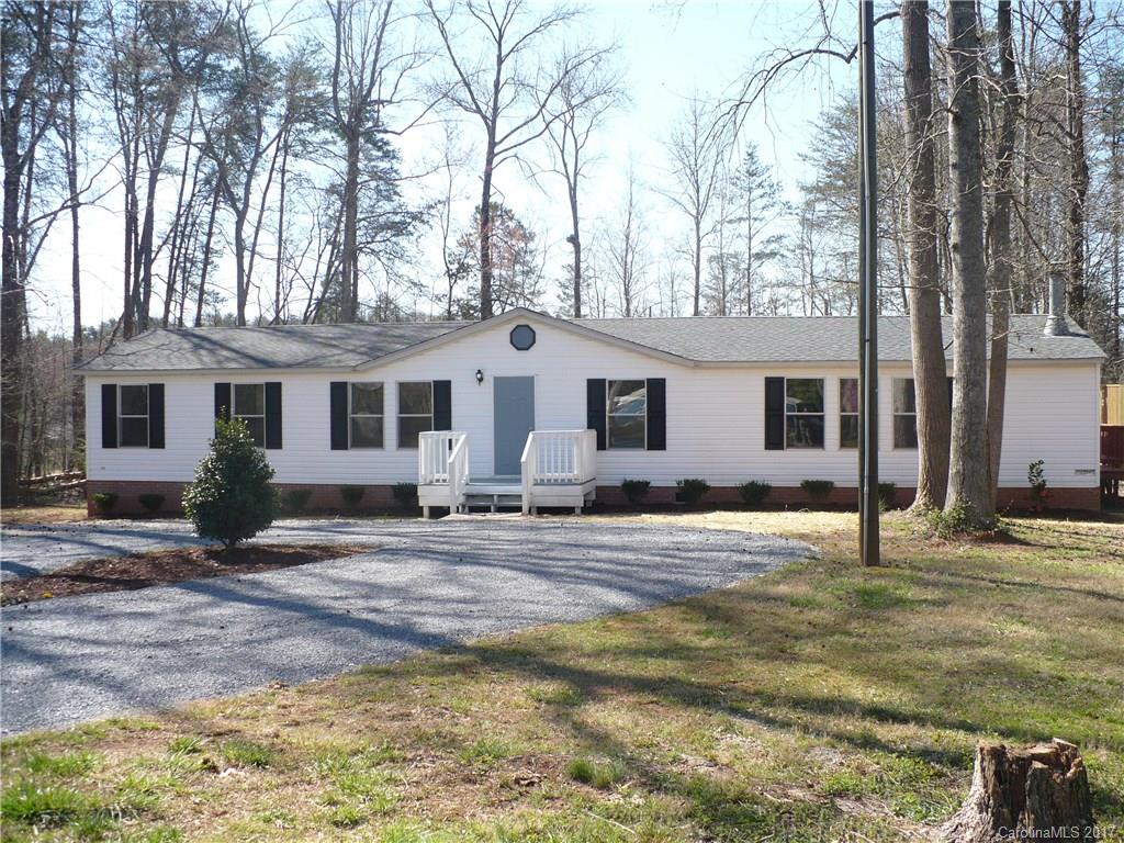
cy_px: 422
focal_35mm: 37
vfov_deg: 38.7
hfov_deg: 50.1
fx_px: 1201
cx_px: 562
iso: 100
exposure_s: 1/500
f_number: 2.8
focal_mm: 6.1
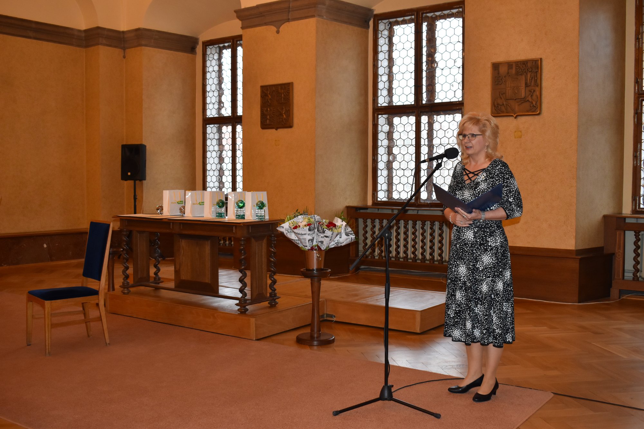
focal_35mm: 38
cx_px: 322
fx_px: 671
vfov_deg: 35.5
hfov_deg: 51.3
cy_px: 214
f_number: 5
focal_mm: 25
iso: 800
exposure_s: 1/100
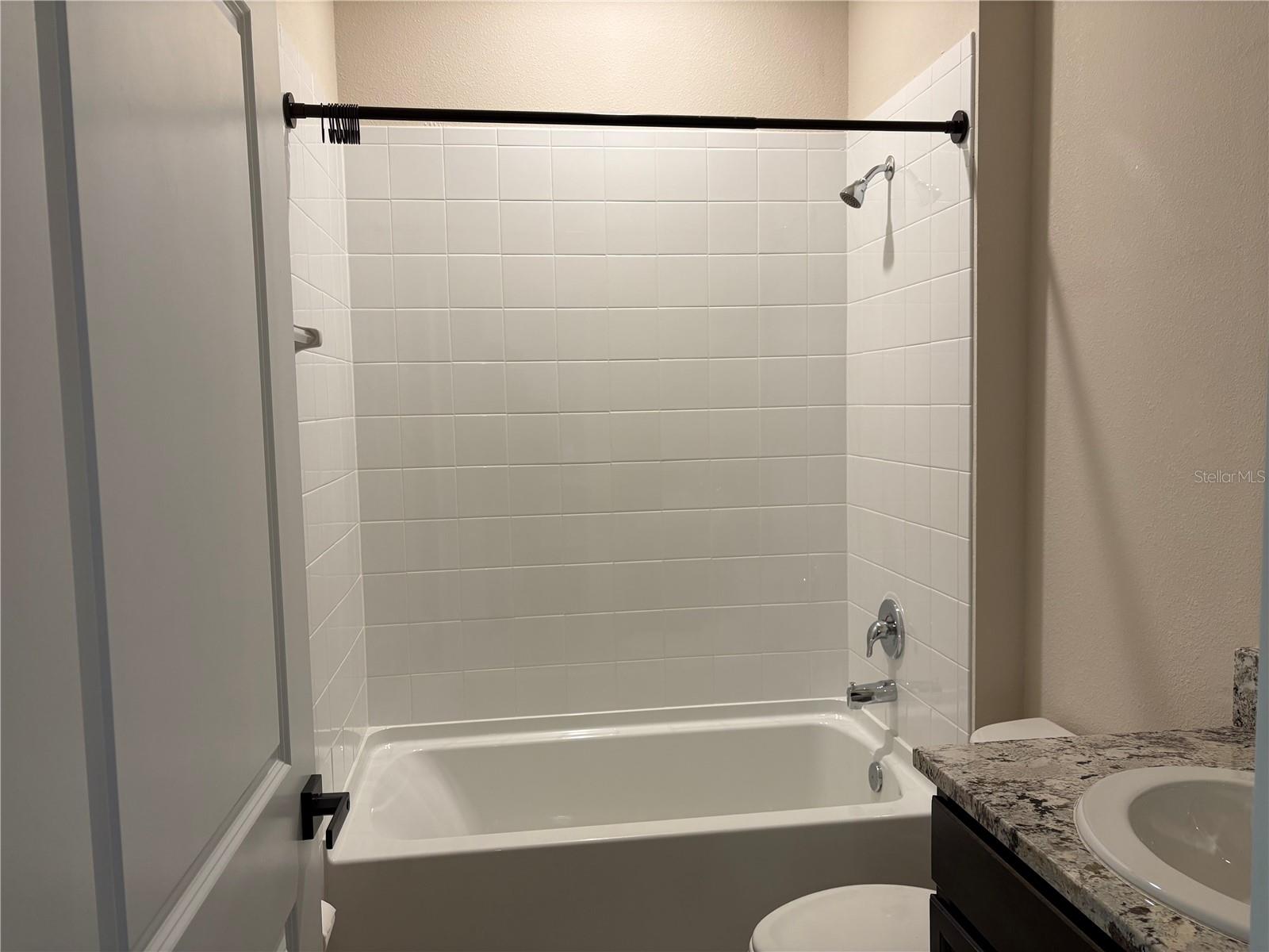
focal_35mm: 26
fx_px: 953
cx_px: 634
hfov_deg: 67.3
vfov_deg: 53.1
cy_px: 476
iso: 80
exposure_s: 1/60
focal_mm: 5.96
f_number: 1.6
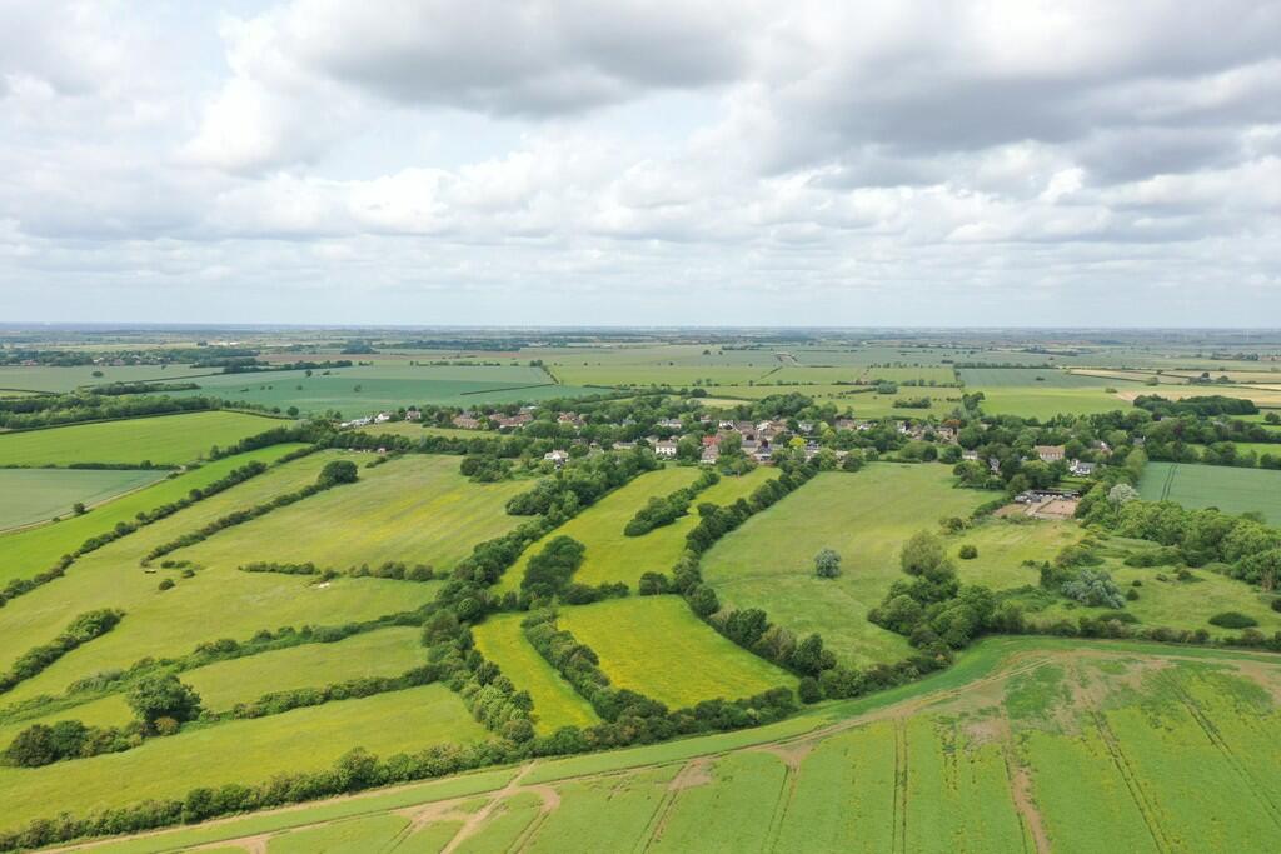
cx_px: 640
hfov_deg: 65.5
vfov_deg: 46.4
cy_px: 427
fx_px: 996
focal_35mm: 28
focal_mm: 10.26
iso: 100
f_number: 5.6
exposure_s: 1/320
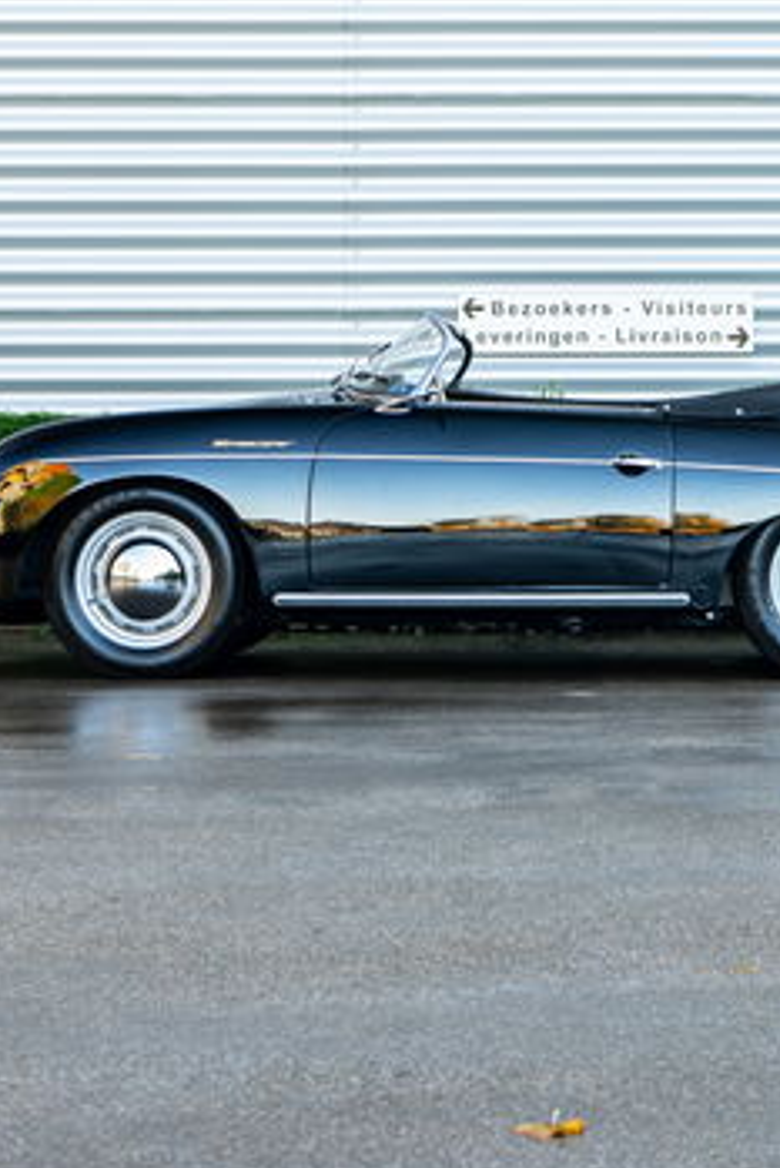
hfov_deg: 13.8
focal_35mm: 99
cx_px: 549
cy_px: 385
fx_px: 3214
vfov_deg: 20.5
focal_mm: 45
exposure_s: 1/15
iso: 64
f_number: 5
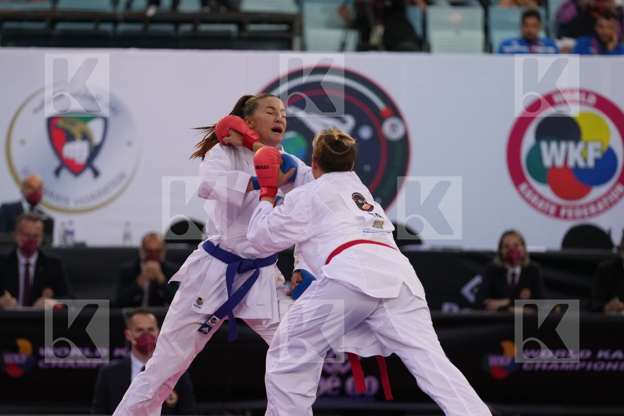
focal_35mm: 300
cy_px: 208
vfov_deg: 4.6
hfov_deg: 6.9
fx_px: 5200
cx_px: 312
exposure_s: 1/1000
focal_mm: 200
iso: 2000
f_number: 2.8
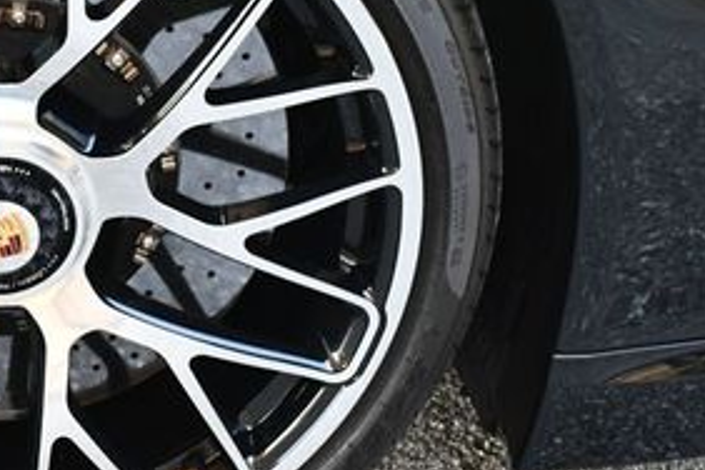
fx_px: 2134
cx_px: 5
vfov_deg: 12.6
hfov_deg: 18.3
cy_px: 182
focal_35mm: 109
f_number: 3.8
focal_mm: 24
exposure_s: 1/250
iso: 800
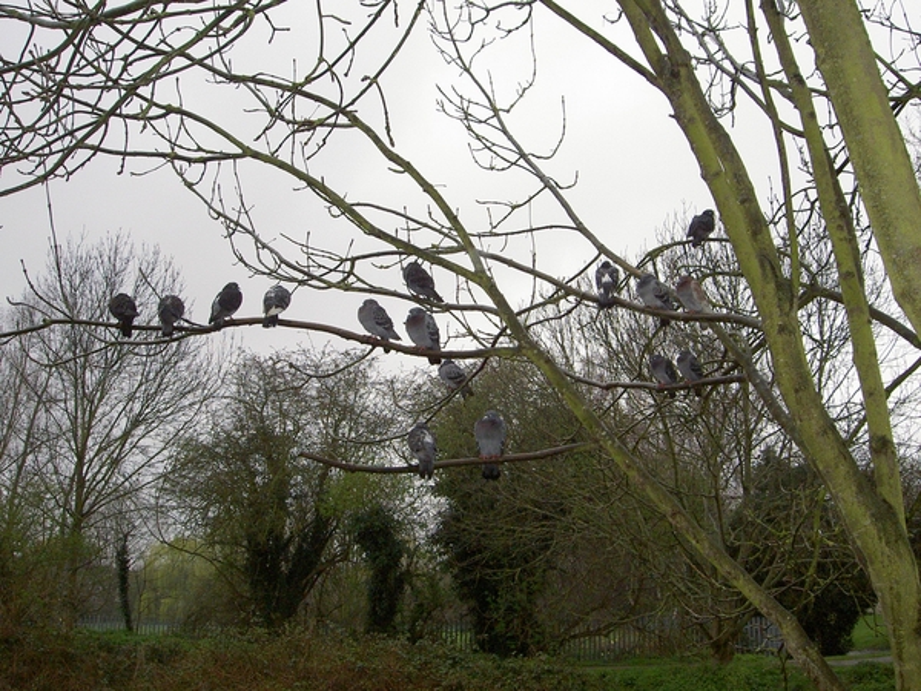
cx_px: 460
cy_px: 346
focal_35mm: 39
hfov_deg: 47.9
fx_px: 1038
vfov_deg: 36.8
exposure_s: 1/250
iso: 200
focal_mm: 8
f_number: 4.7
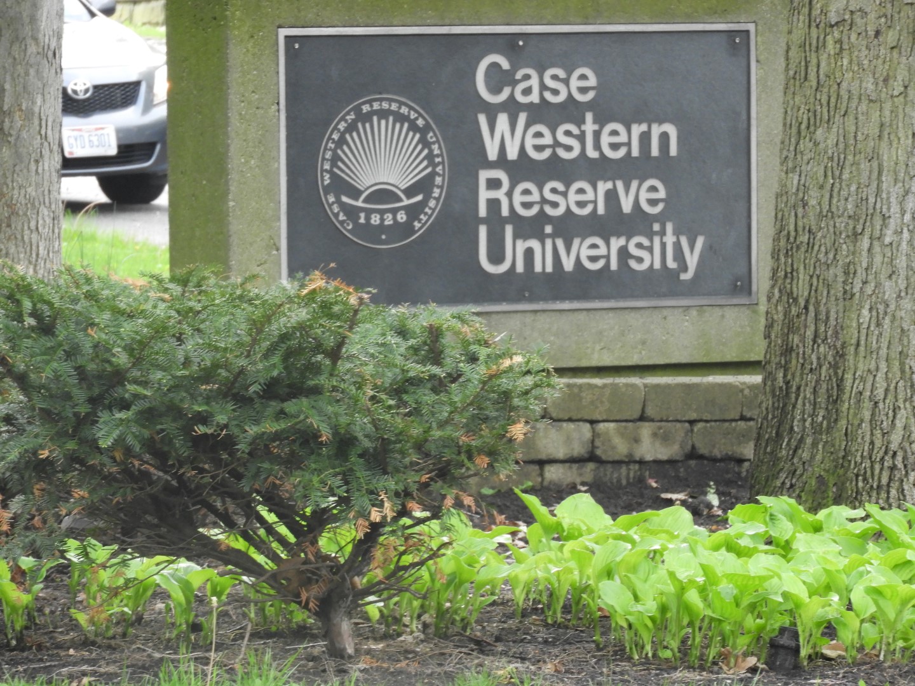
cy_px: 343
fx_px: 9516
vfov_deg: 4.1
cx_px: 458
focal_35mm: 360
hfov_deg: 5.5
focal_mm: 64.5
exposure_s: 1/100
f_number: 5.6
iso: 400
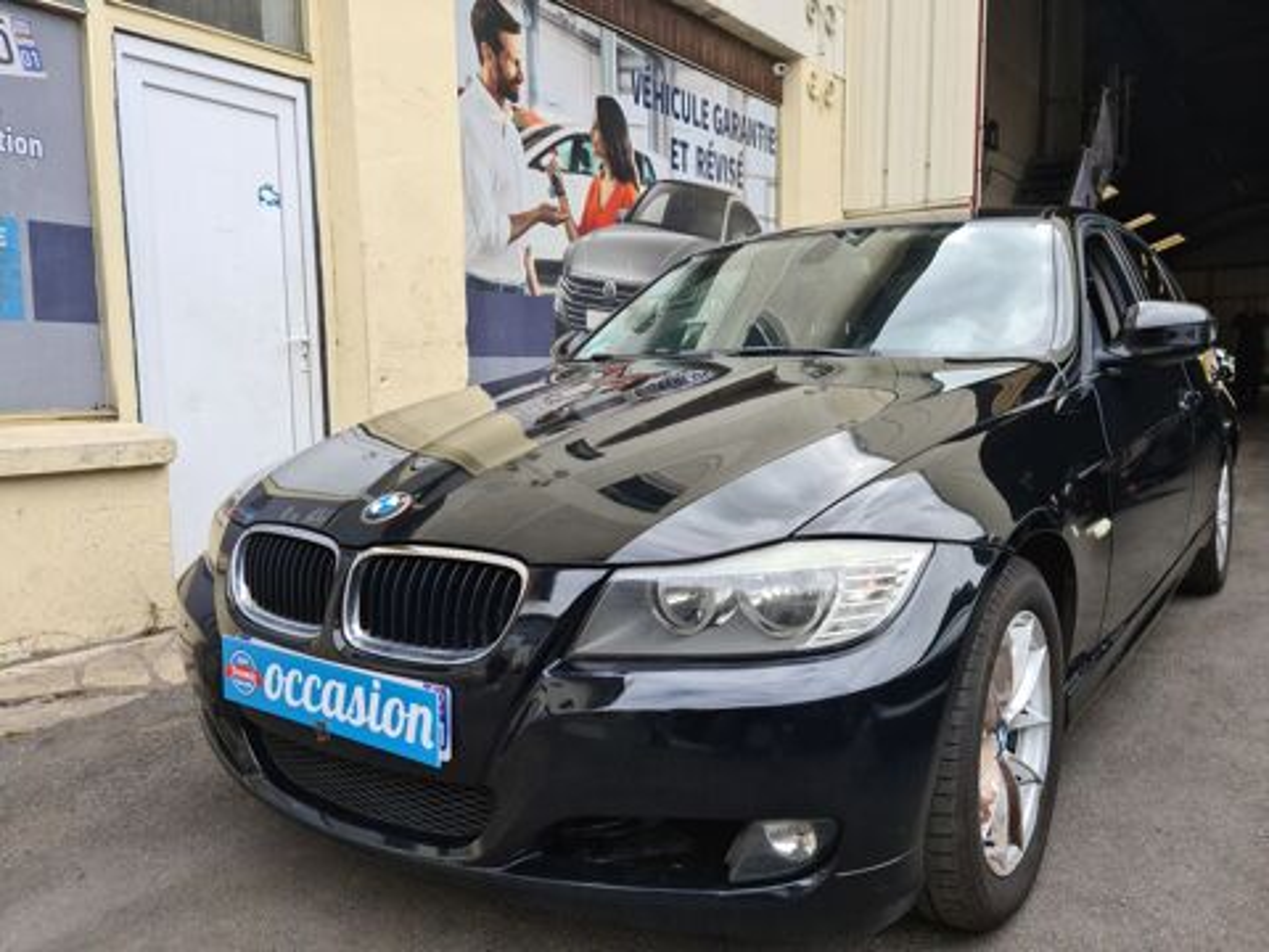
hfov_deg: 65.3
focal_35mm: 27
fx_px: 990
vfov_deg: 51.4
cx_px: 634
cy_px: 476
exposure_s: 1/207
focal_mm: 5.9
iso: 25
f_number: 2
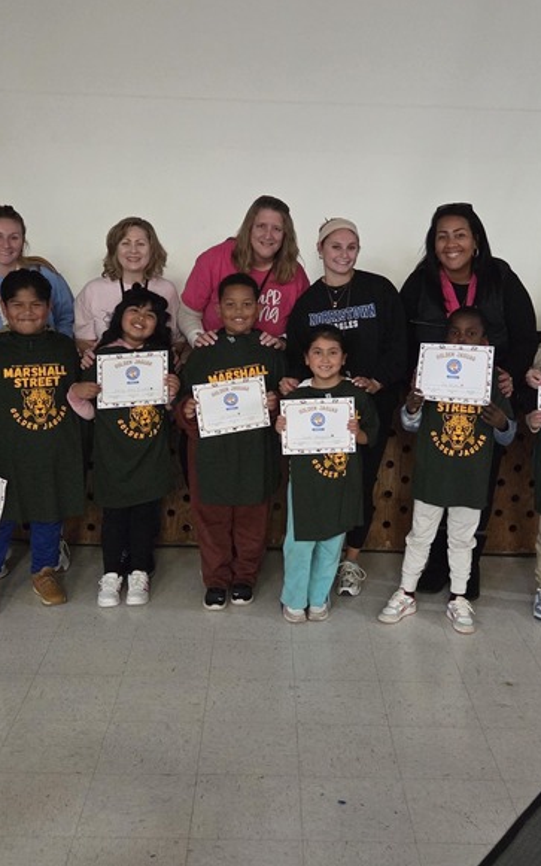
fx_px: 1015
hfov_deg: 29.9
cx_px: 274
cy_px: 401
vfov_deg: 46.2
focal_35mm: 43
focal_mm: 5.4
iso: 2500
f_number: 1.8
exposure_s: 1/120
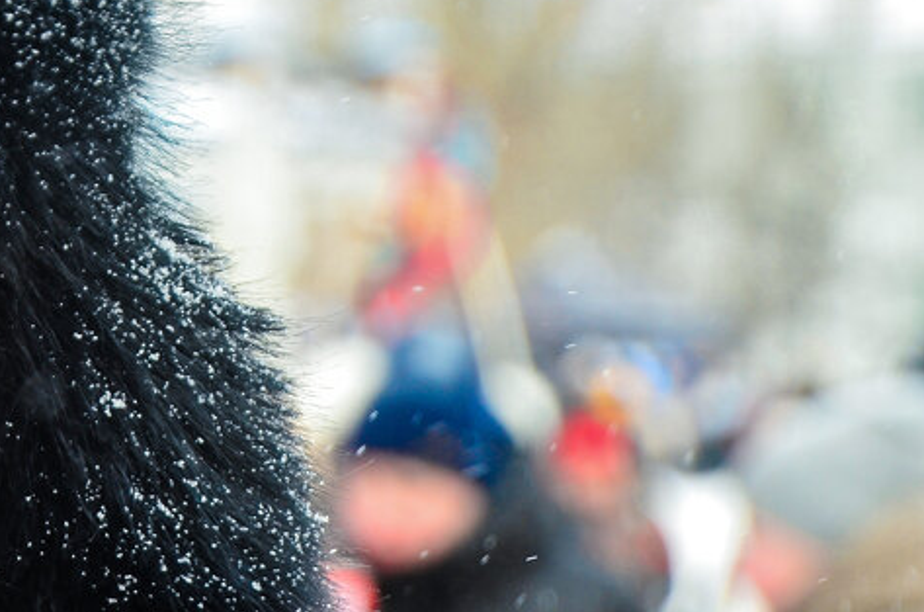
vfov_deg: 3.9
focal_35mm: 350
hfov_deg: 5.9
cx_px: -197
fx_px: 8962
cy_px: 466
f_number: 5.6
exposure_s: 1/320
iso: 320
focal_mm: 92
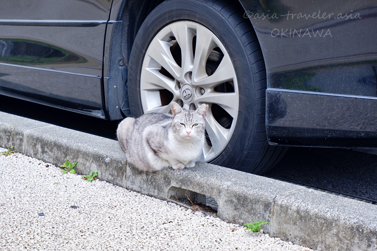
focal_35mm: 68
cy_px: 126
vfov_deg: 20.0
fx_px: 712
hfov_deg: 29.7
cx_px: 188
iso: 200
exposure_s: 1/125
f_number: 5.6
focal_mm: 45
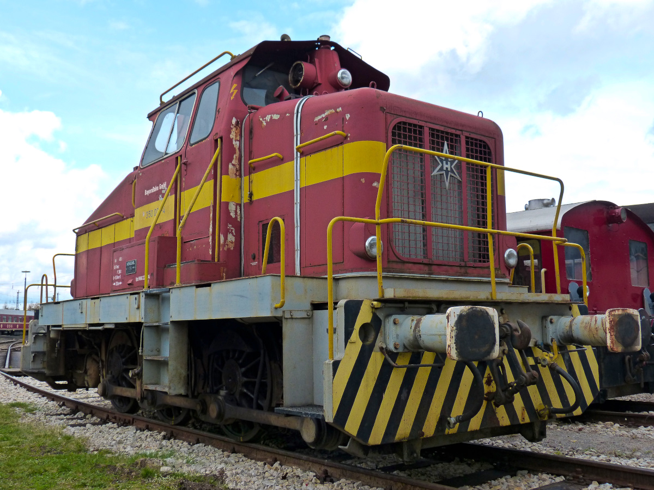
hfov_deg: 52.6
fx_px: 661
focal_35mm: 35
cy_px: 245
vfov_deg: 40.7
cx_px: 327
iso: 160
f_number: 4
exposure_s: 1/400
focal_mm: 6.2
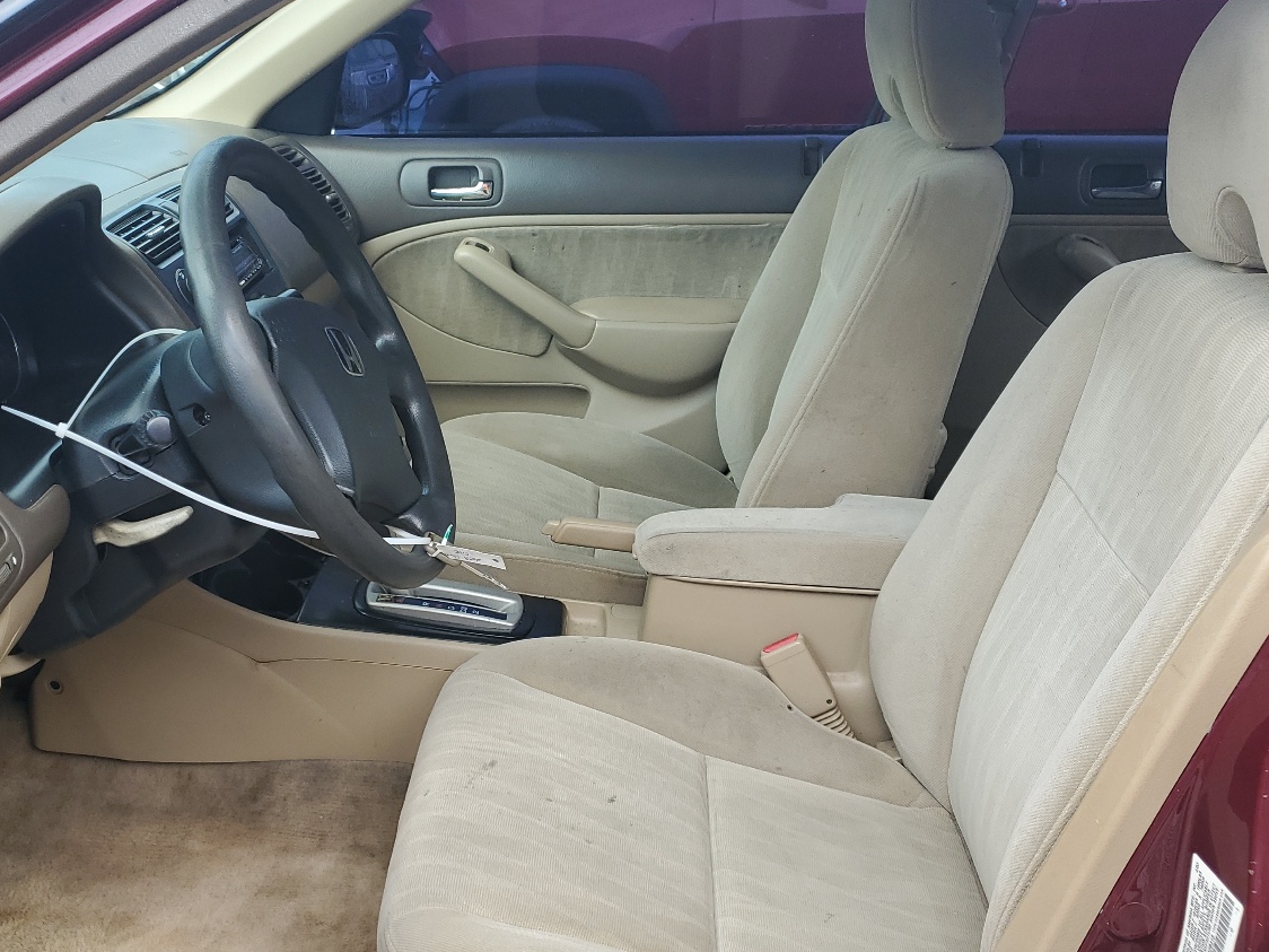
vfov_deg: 38.6
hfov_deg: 49.8
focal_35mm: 37
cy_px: 522
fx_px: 1356
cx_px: 511
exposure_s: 1/333
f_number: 1.5
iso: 50
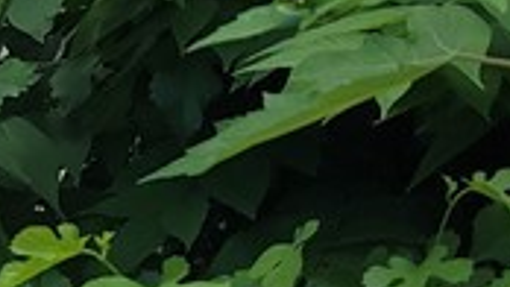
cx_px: -106
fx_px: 2259
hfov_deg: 12.6
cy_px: -211
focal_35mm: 167
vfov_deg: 7.1
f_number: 1.8
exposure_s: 1/929
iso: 40
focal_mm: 5.4
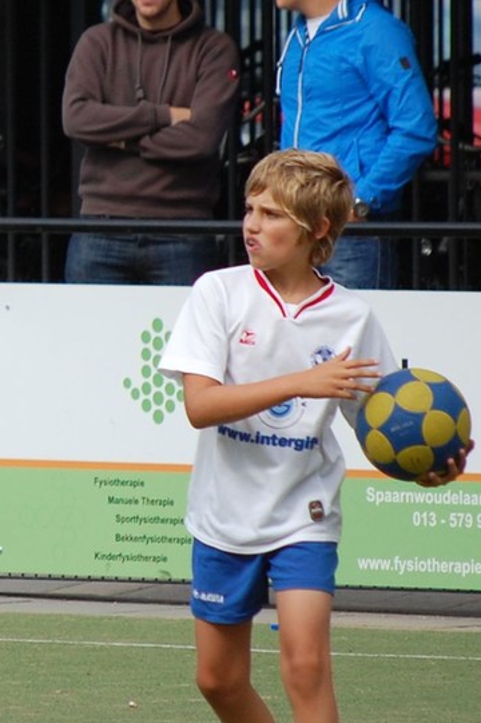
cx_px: 52
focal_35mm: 539
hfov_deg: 2.5
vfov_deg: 3.8
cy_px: 321
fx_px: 10815
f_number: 5.6
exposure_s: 1/1000
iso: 400
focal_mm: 190
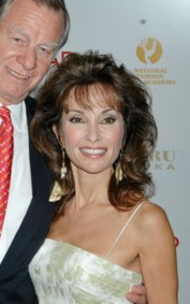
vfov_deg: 16.7
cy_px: 157
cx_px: 50
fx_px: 1035
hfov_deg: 10.5
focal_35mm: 125
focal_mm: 58
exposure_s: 1/200
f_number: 8
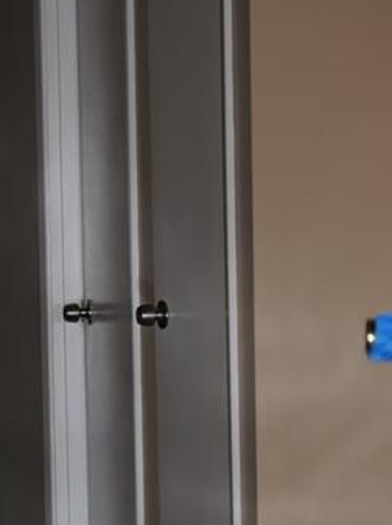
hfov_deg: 5.3
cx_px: 120
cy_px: 446
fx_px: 4237
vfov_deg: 7.1
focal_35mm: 280
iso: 200
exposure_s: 1/60
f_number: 4.5
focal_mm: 85
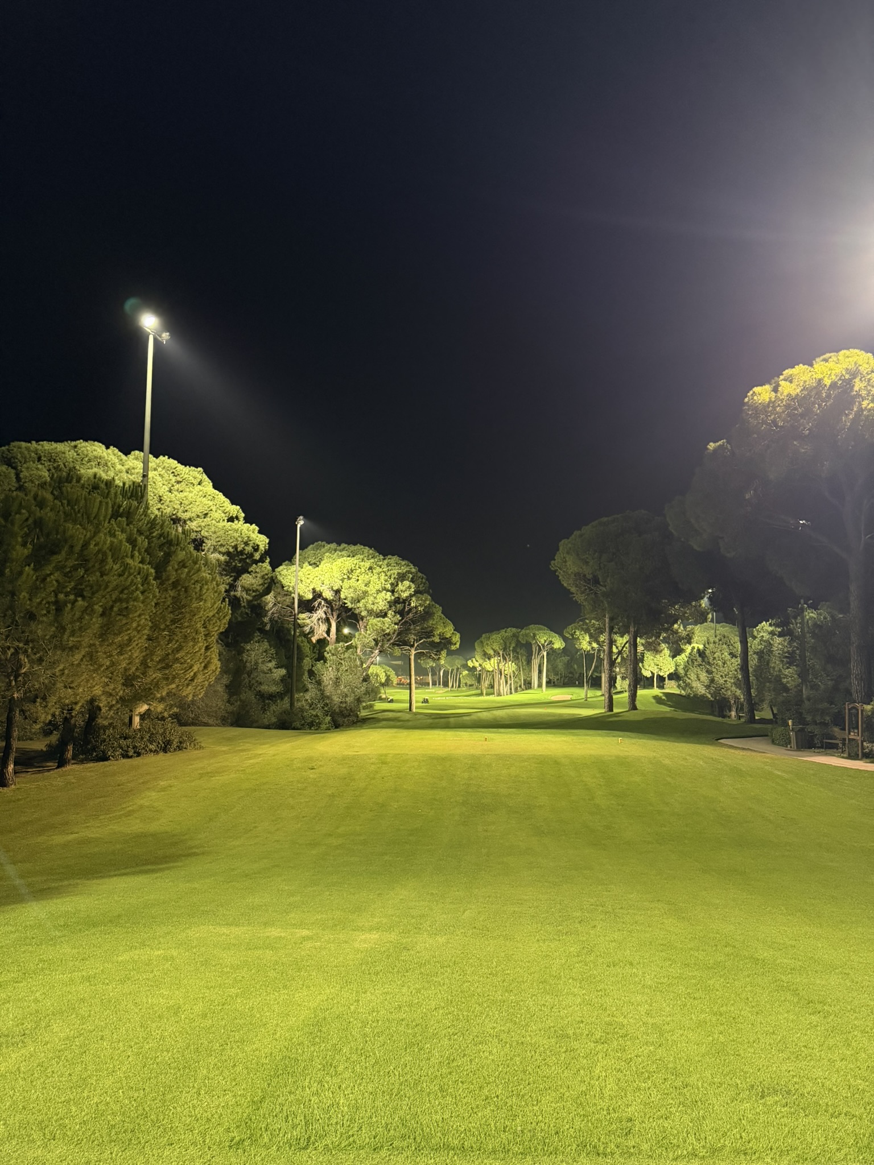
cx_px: 437
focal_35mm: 24
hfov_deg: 56.8
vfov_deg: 71.6
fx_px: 808
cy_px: 582
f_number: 1.78
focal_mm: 6.76
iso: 640
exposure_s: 1/50
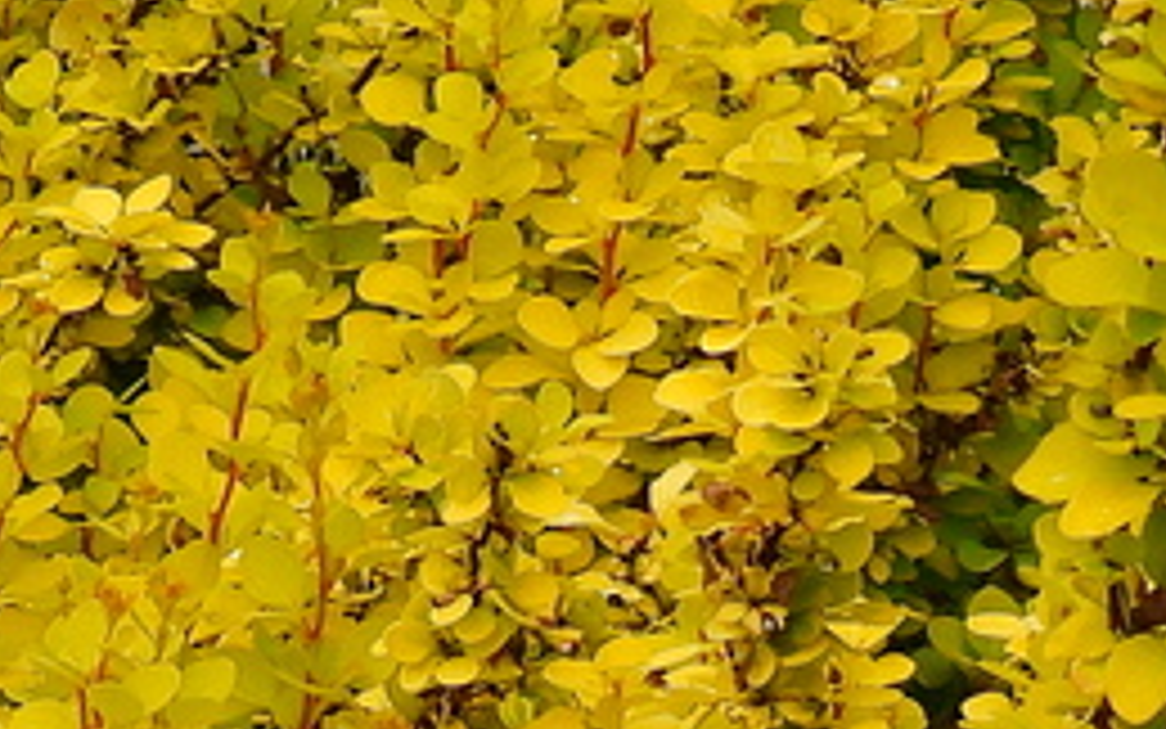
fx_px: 9154
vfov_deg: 4.5
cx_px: 842
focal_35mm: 288
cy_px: 1066
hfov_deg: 7.3
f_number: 3.5
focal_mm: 9.8
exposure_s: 1/1600
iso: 100
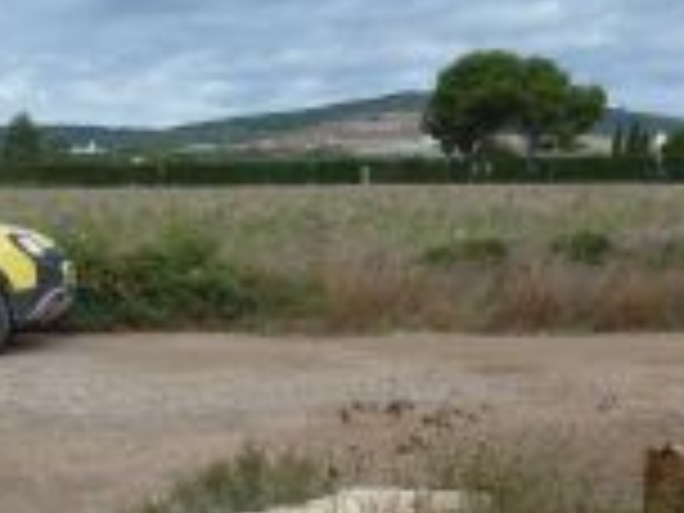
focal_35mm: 66
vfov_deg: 22.2
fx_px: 1304
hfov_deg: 27.5
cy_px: 292
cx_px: -18
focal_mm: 4.1
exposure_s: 1/400
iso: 80
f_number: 4
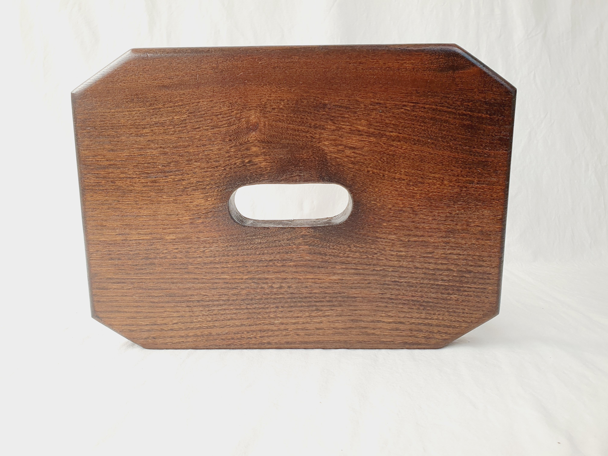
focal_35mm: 26
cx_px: 304
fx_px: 457
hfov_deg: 67.3
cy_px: 228
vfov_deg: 53.1
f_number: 2.4
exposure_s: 1/202
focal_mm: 4.32
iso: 50
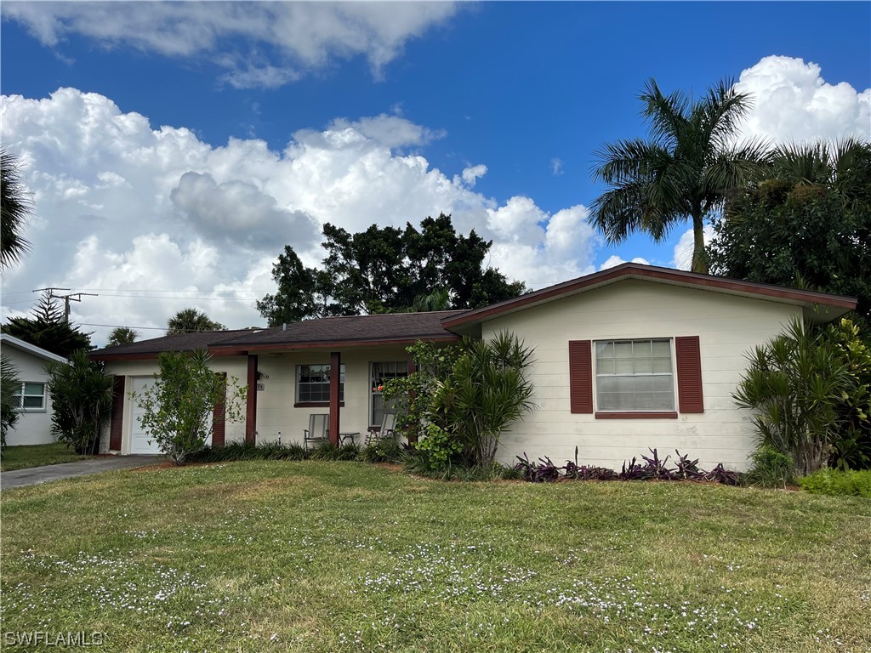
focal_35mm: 26
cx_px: 436
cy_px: 326
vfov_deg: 53.1
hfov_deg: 67.3
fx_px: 654
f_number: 1.6
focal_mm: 5.1
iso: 50
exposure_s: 1/4310
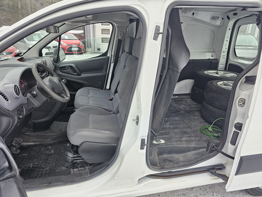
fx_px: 174
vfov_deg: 58.9
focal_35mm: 23
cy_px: 98
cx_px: 131
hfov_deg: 73.9
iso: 250
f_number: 1.7
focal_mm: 6.3
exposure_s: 1/100
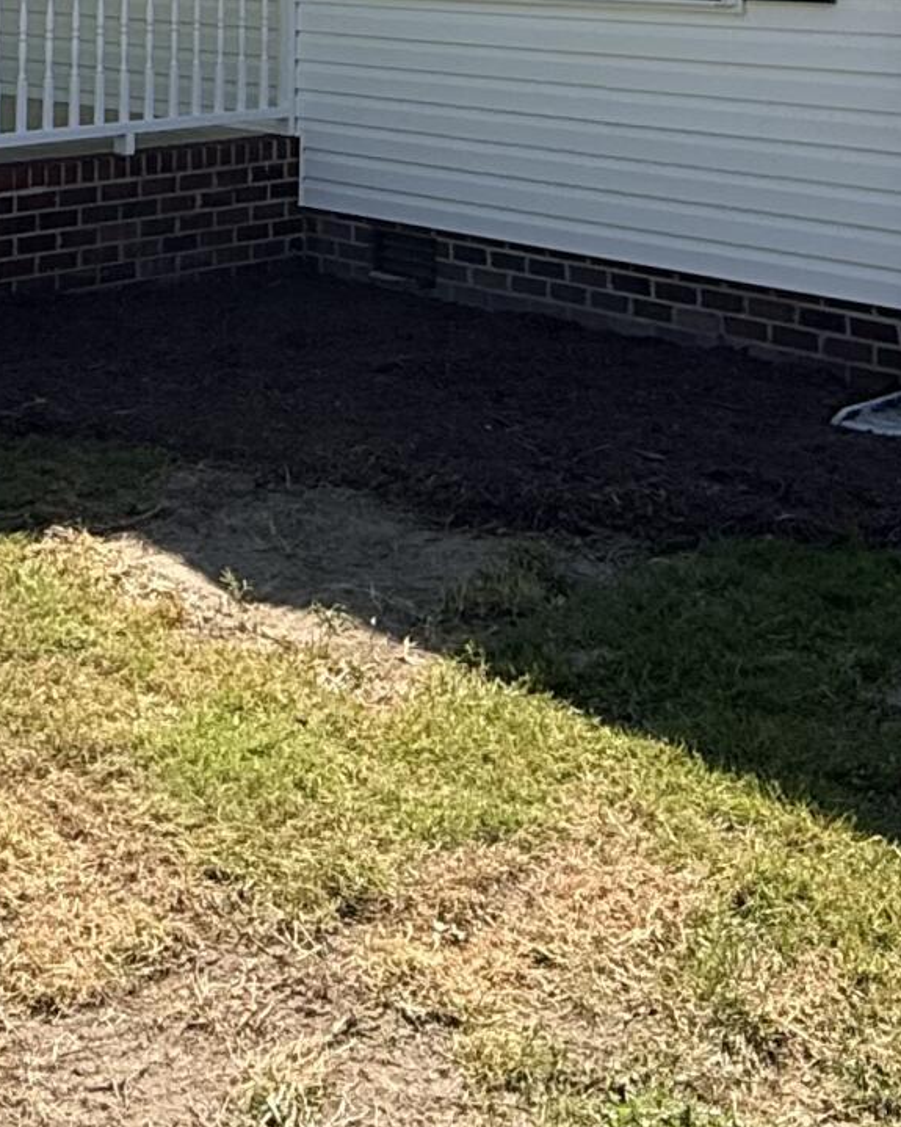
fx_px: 1900
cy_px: -230
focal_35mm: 57
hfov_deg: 26.6
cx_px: 349
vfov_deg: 28.6
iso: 64
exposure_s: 1/1901
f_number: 2.2
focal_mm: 2.22
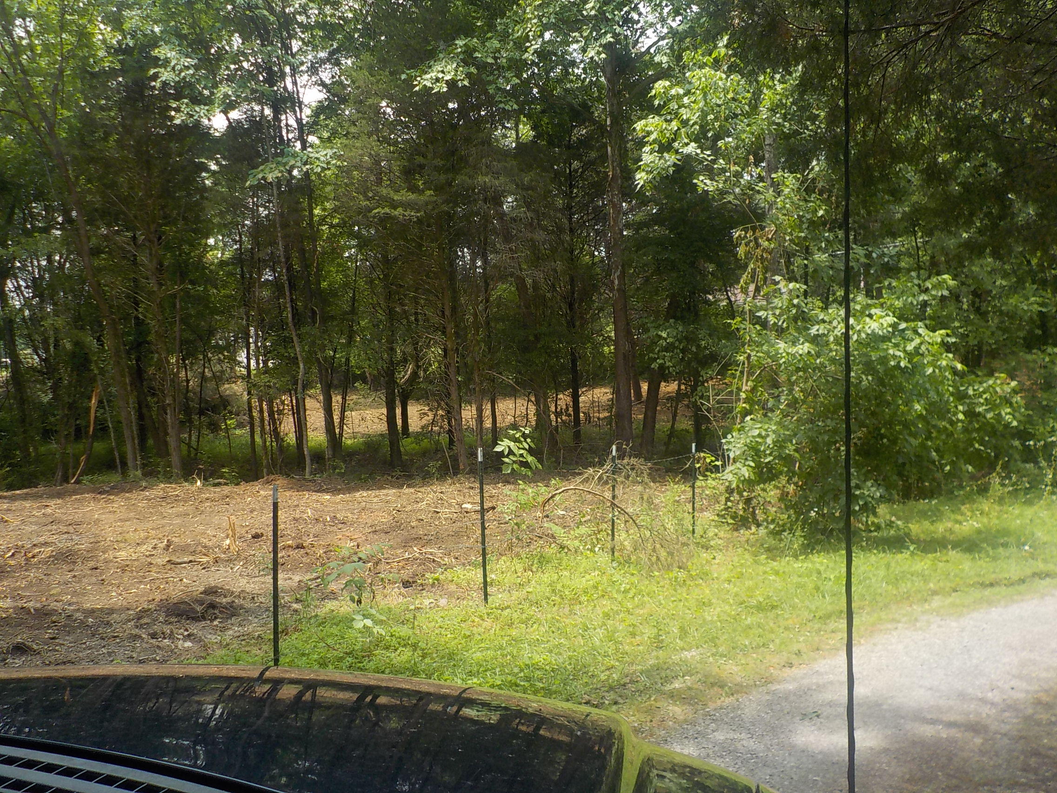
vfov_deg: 46.8
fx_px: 916
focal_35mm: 30
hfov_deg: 60.0
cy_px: 396
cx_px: 528
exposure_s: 1/320
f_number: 3.3
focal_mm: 4.1
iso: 125
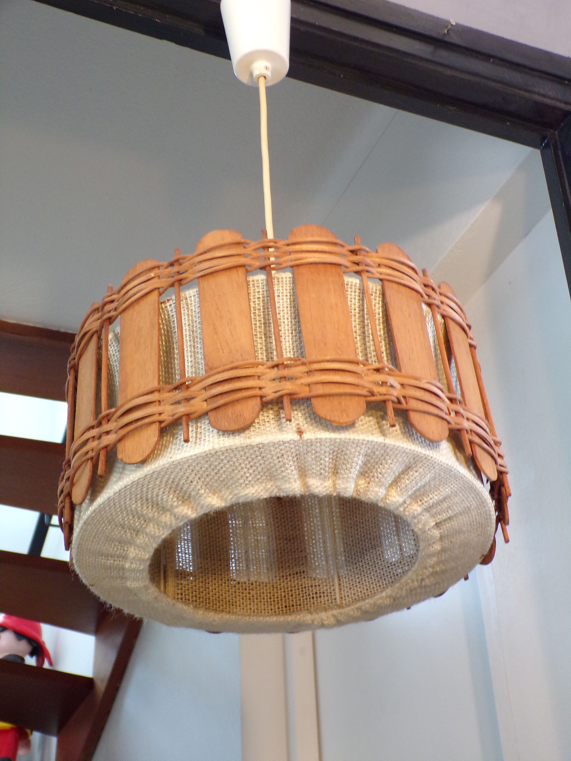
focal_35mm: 49
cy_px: 380
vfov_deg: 38.9
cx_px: 286
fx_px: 1078
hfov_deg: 29.7
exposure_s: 1/17
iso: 337
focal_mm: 8.7
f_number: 3.5
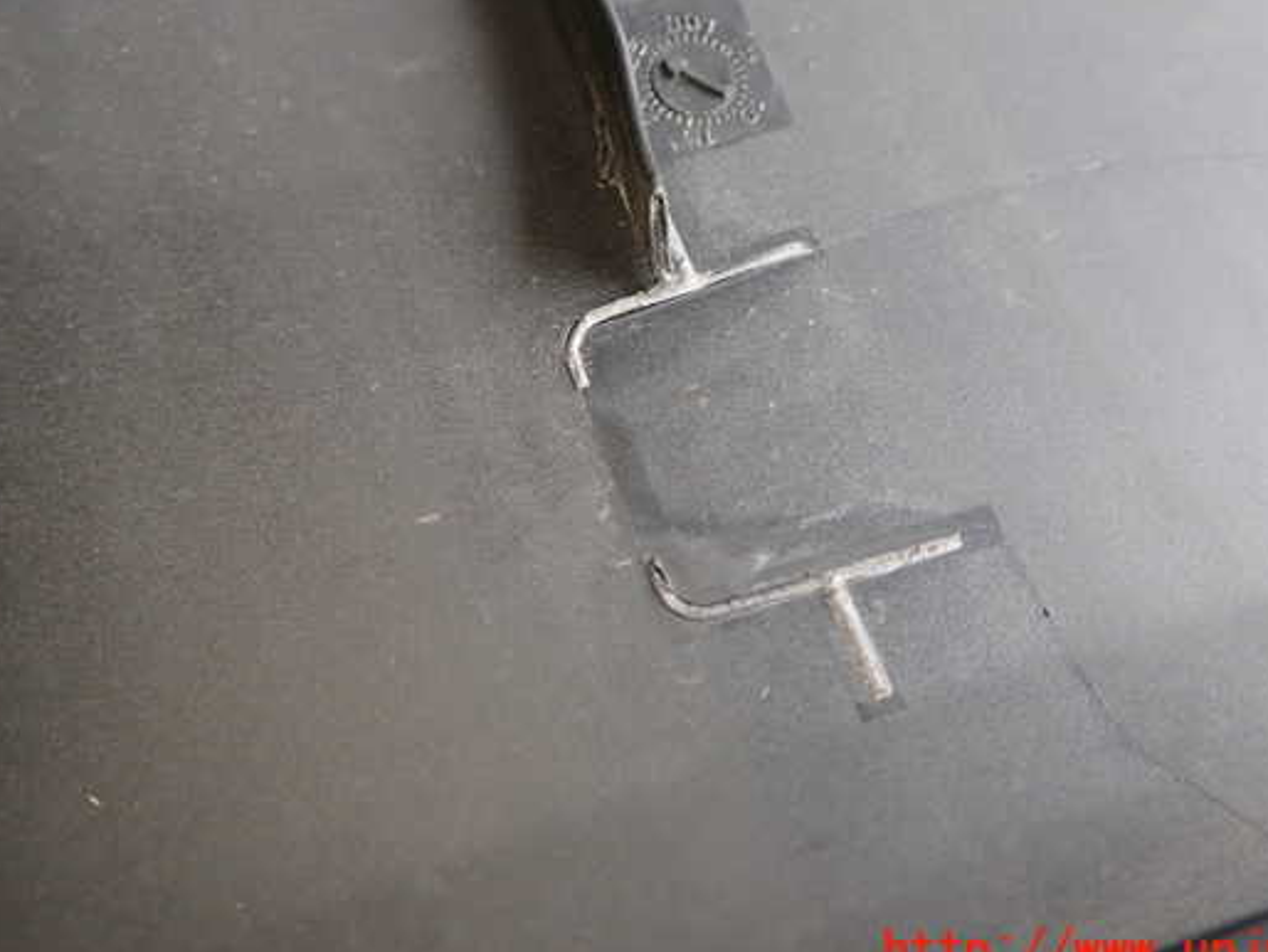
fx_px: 1283
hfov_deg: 52.5
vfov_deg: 40.7
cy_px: 429
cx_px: 701
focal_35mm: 35
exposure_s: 1/60
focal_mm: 5.4
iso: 125
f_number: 2.3
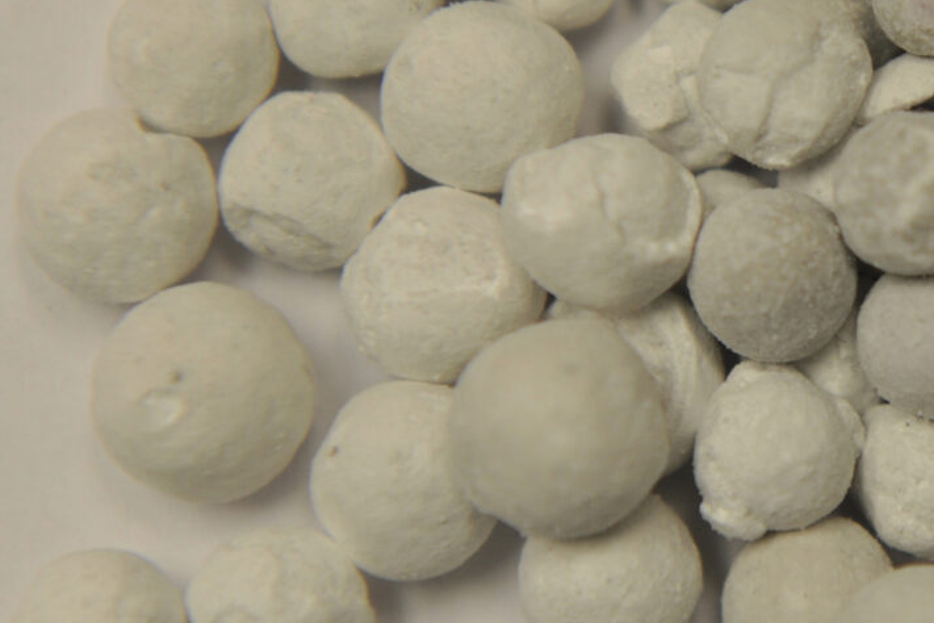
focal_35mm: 252
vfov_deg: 5.5
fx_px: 6537
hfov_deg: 8.1
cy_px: 262
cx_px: 955
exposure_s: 1/80
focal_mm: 70
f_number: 4.5
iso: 250
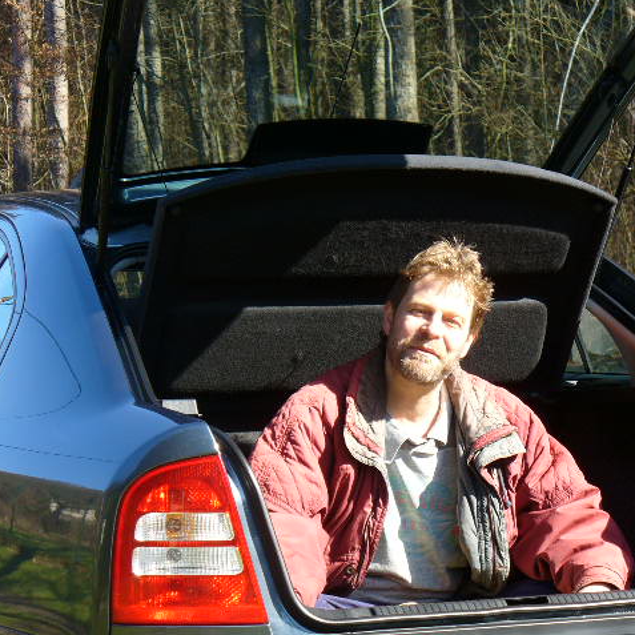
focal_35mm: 140
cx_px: 422
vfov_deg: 12.5
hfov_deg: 12.5
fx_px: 2906
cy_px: 317
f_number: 3.7
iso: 64
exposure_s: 1/125
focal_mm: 19.4
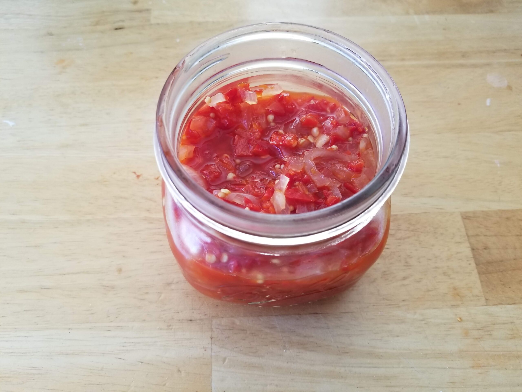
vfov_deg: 53.1
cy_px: 196
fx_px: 392
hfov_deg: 67.3
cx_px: 261
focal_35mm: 26
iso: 80
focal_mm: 4.25
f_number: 1.7
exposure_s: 1/60
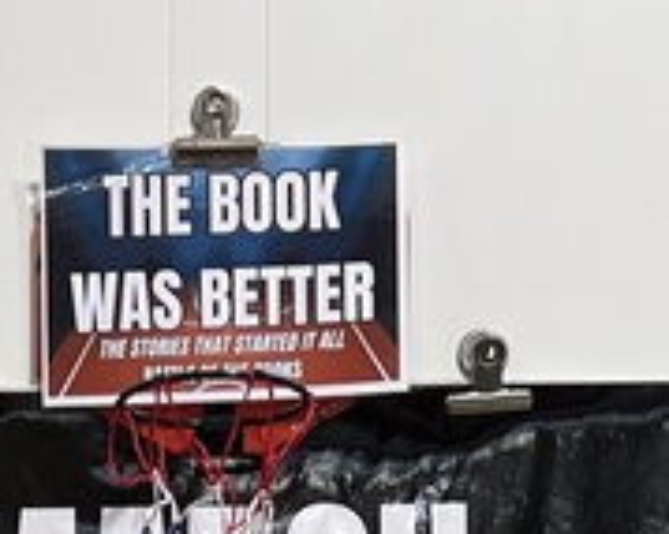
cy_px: 1359
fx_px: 2869
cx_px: 194
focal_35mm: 145
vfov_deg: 9.3
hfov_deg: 13.3
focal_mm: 5.7
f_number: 1.5
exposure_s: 1/120
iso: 80
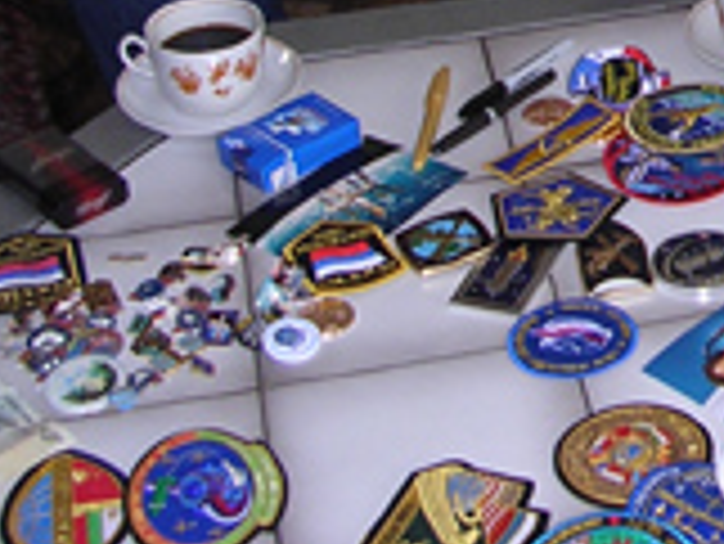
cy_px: -232
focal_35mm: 118
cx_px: 976
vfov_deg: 12.1
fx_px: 2470
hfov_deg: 15.7
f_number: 2.8
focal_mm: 5.8
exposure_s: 1/60.1
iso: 147
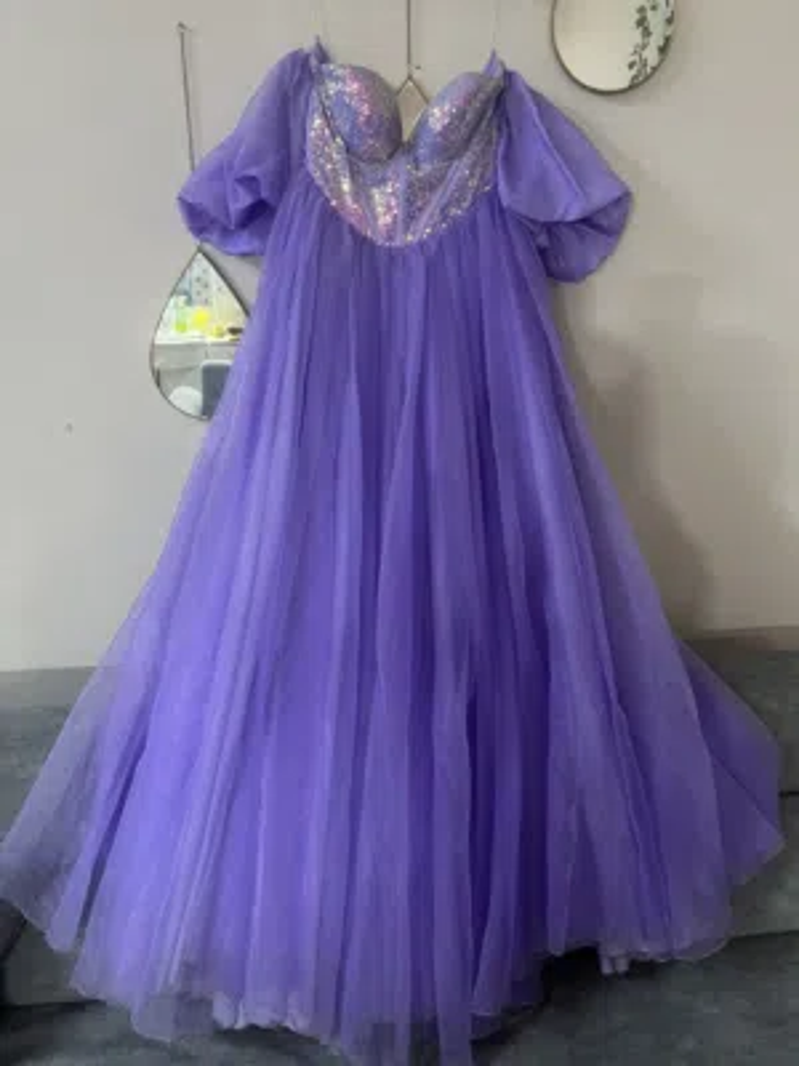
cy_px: 533
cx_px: 400
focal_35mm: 26
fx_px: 800
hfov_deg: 53.1
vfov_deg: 67.3
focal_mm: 5.7
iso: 500
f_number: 1.5
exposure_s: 1/50
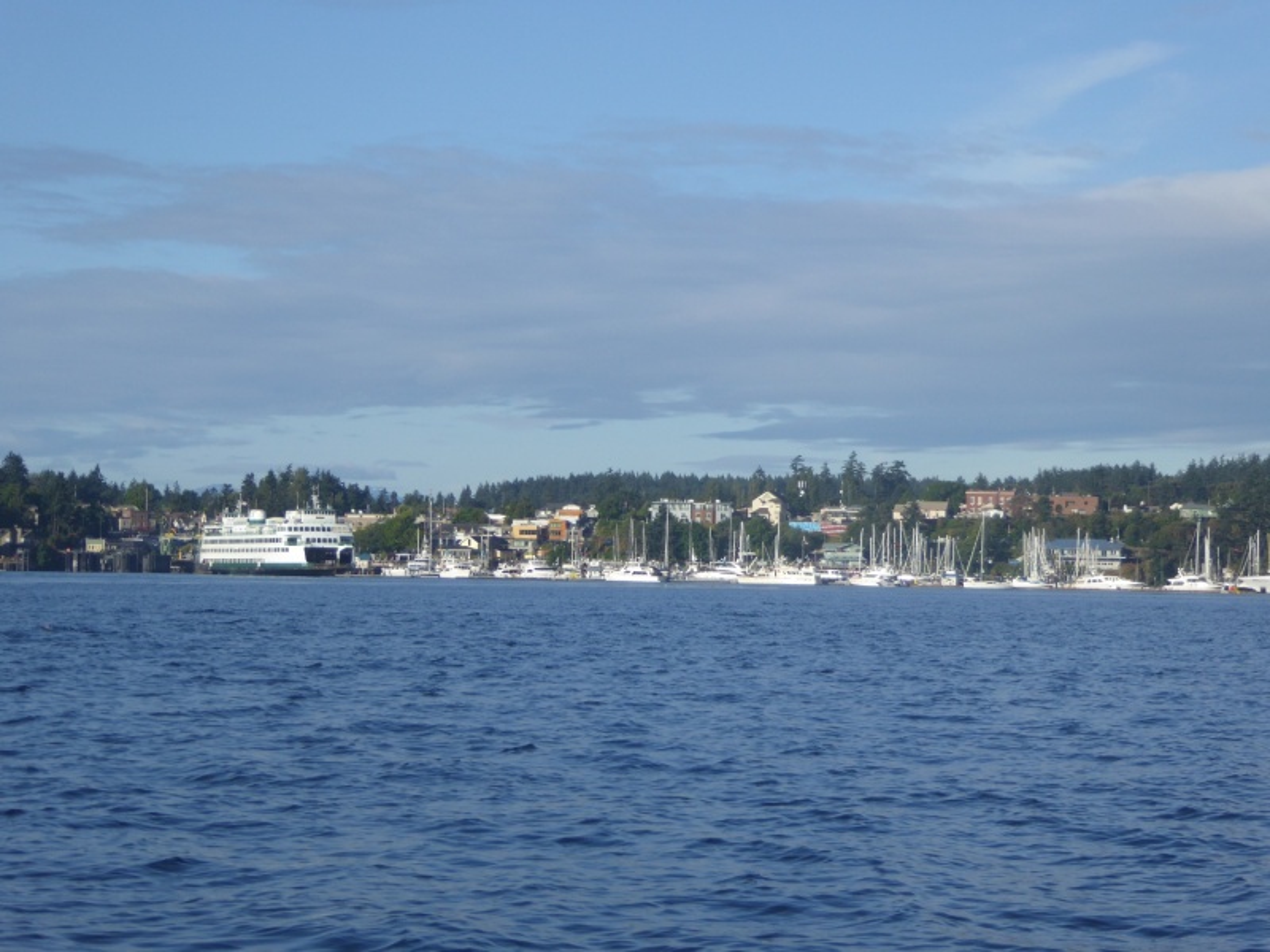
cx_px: 635
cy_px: 476
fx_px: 3926
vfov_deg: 13.8
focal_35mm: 107
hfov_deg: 18.4
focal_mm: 17.5
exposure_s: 1/640
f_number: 5
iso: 100
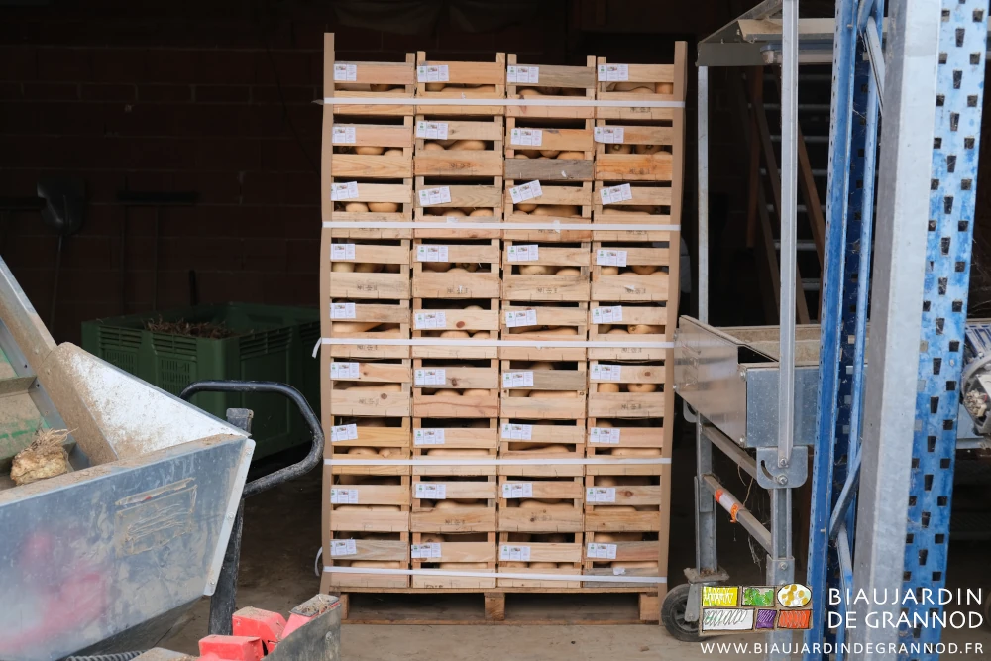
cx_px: 496
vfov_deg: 35.1
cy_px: 330
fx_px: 1046
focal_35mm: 38
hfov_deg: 50.7
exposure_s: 1/60
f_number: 3.2
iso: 320
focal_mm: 25.4
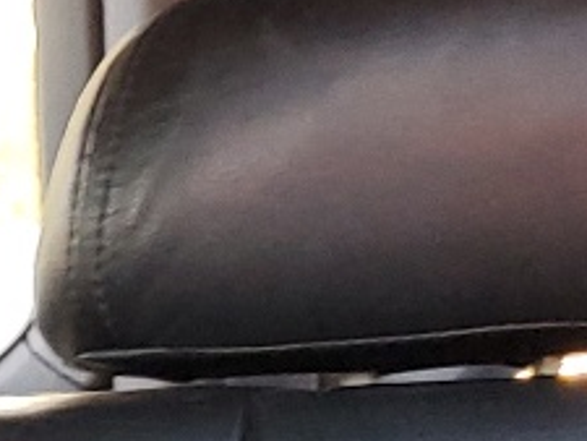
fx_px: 3139
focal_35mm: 185
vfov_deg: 7.5
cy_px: 1049
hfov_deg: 9.4
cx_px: -871
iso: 118
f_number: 1.5
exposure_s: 1/60.2
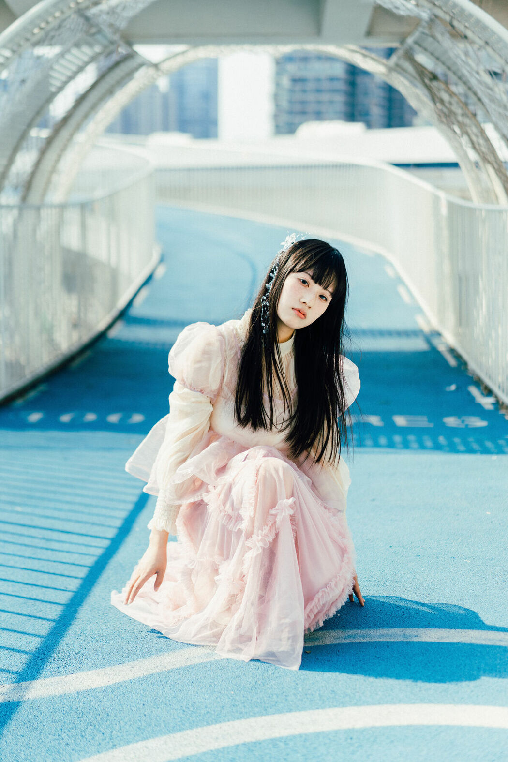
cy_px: 381
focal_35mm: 55
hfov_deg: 24.6
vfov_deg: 36.2
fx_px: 1164
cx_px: 254
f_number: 2
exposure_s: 1/3200
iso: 100
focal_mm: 55
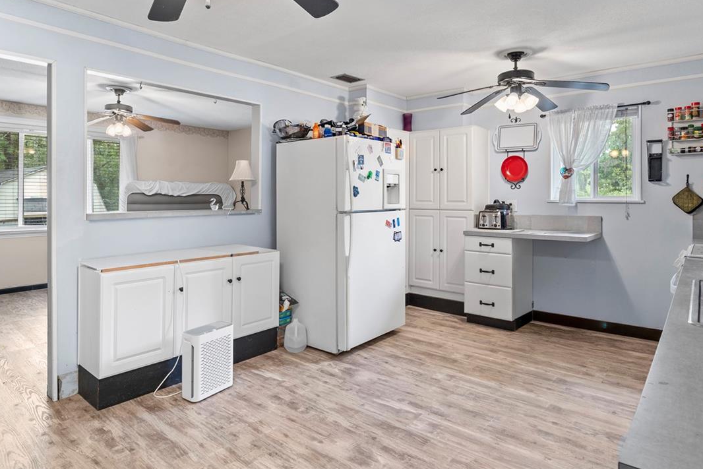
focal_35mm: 21
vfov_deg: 59.0
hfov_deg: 81.1
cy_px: 187
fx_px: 410
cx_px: 332
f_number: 7.1
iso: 320
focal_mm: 14
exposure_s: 1/2
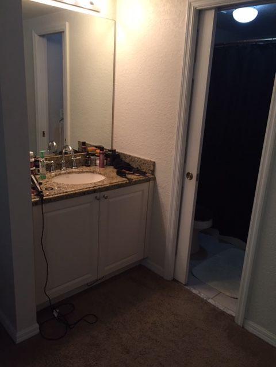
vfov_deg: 61.7
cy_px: 184
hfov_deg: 48.2
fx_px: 308
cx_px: 138
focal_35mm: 29
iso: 125
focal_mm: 4.15
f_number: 2.2
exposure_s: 1/30
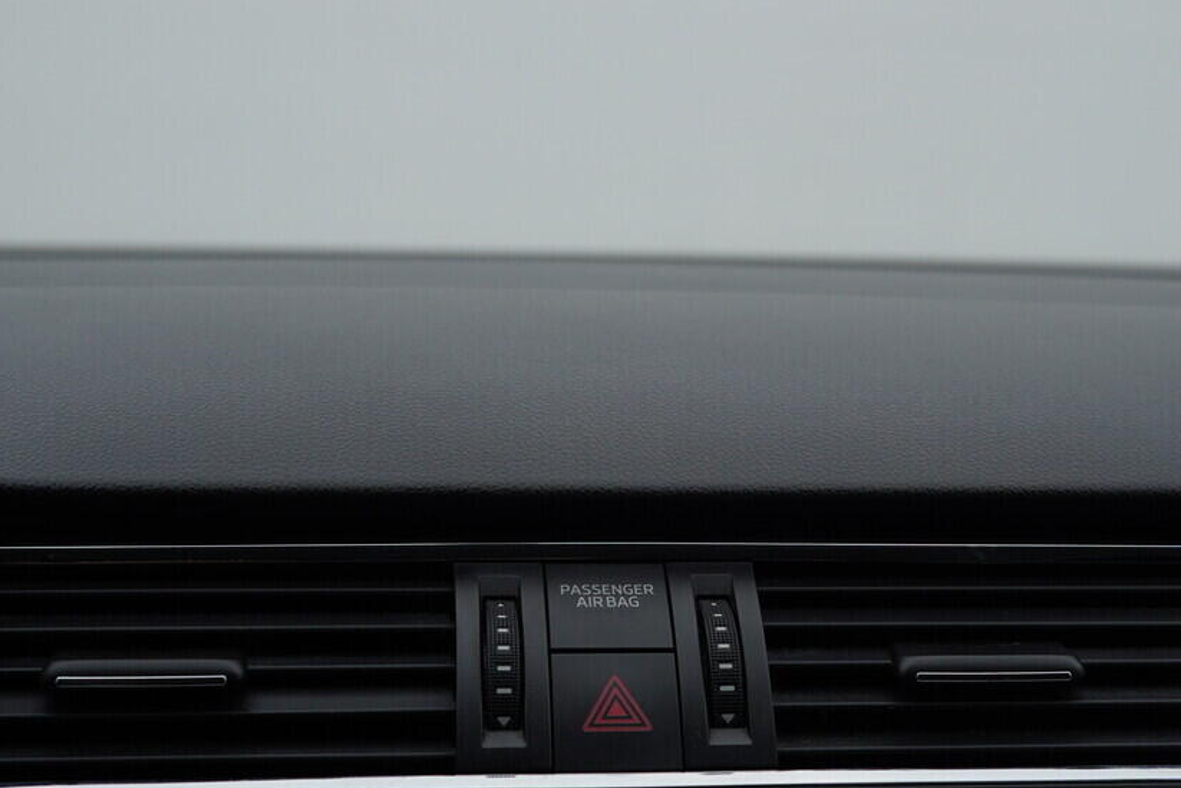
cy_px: 392
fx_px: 2067
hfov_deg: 31.9
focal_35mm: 63
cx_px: 653
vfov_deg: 21.6
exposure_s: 1/125
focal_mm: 24
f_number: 5
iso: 125
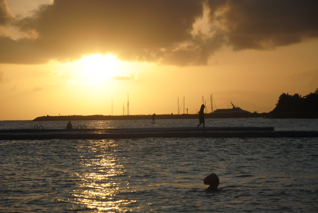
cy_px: 106
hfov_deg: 16.1
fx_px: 1128
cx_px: 159
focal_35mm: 128
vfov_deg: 10.8
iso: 100
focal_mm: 85
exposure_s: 1/1250
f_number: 5.6
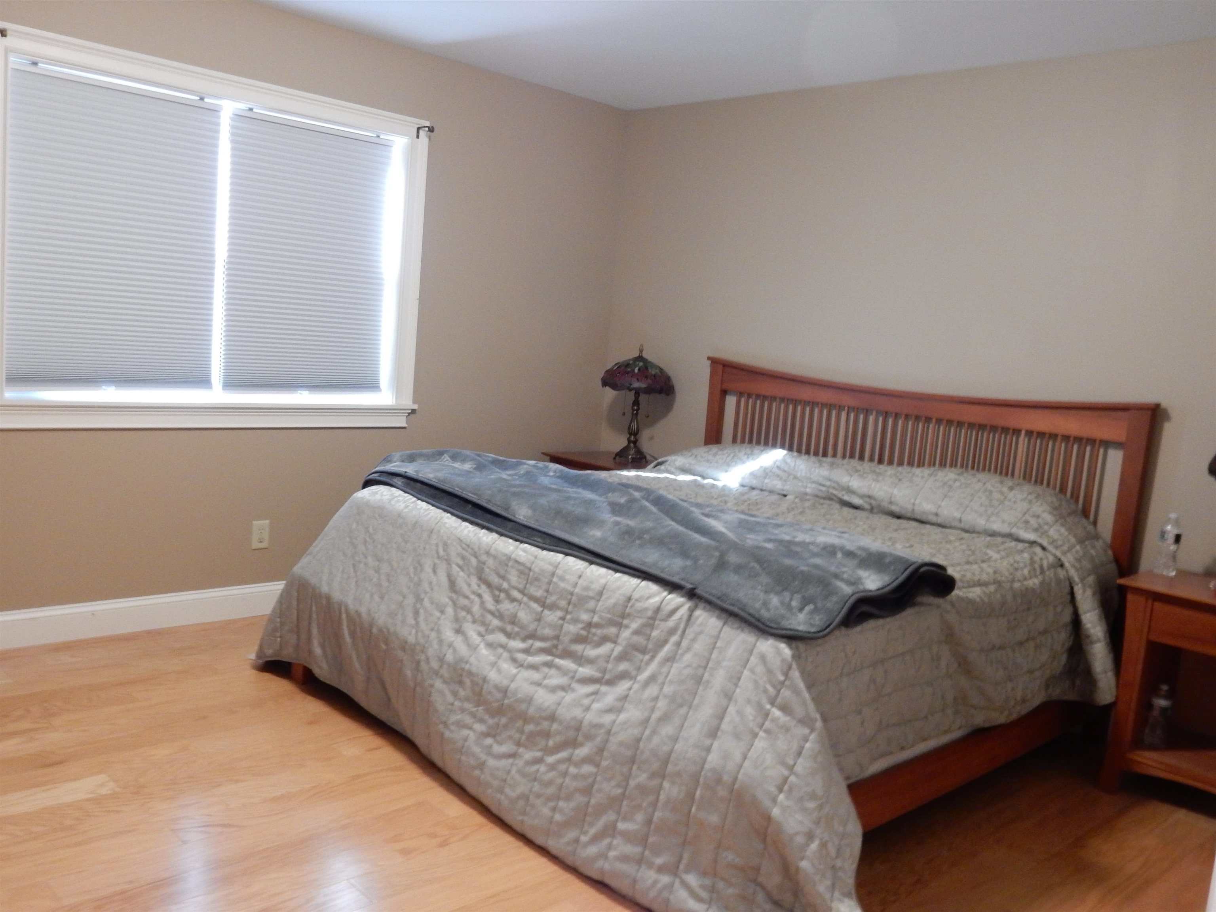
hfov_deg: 60.0
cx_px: 608
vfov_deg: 46.8
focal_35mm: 30
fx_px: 1054
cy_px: 456
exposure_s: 1/10
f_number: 4
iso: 400
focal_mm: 5.4
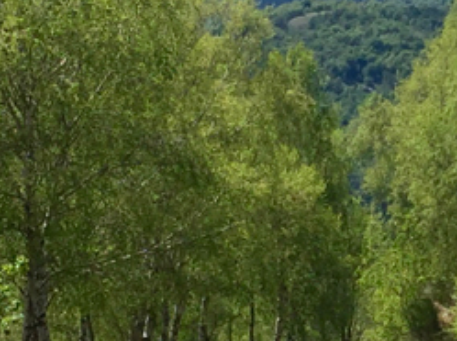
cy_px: 196
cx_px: 477
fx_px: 2215
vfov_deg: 8.8
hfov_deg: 11.6
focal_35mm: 168
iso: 32
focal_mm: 4.15
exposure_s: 1/2198
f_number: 2.2
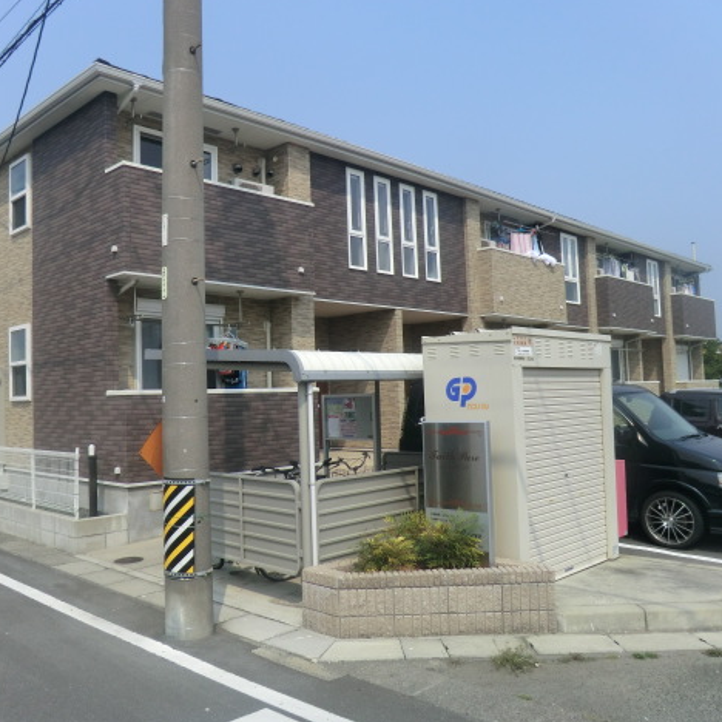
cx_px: 316
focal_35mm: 29
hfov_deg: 55.5
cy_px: 361
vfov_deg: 55.6
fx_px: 684
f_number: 7.5
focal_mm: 4.3
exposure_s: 1/250
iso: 80
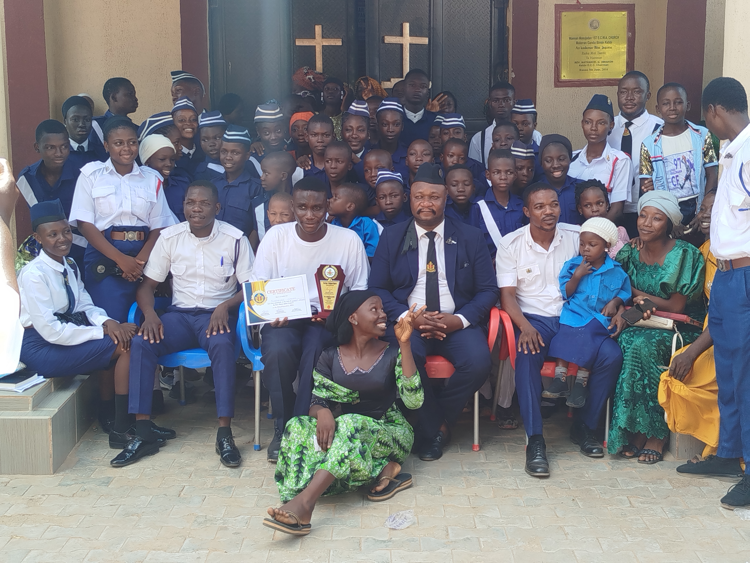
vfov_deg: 30.3
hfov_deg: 39.7
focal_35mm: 48
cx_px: 375
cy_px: 282
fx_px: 1040
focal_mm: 5.31
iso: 50
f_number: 1.7
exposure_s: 1/175
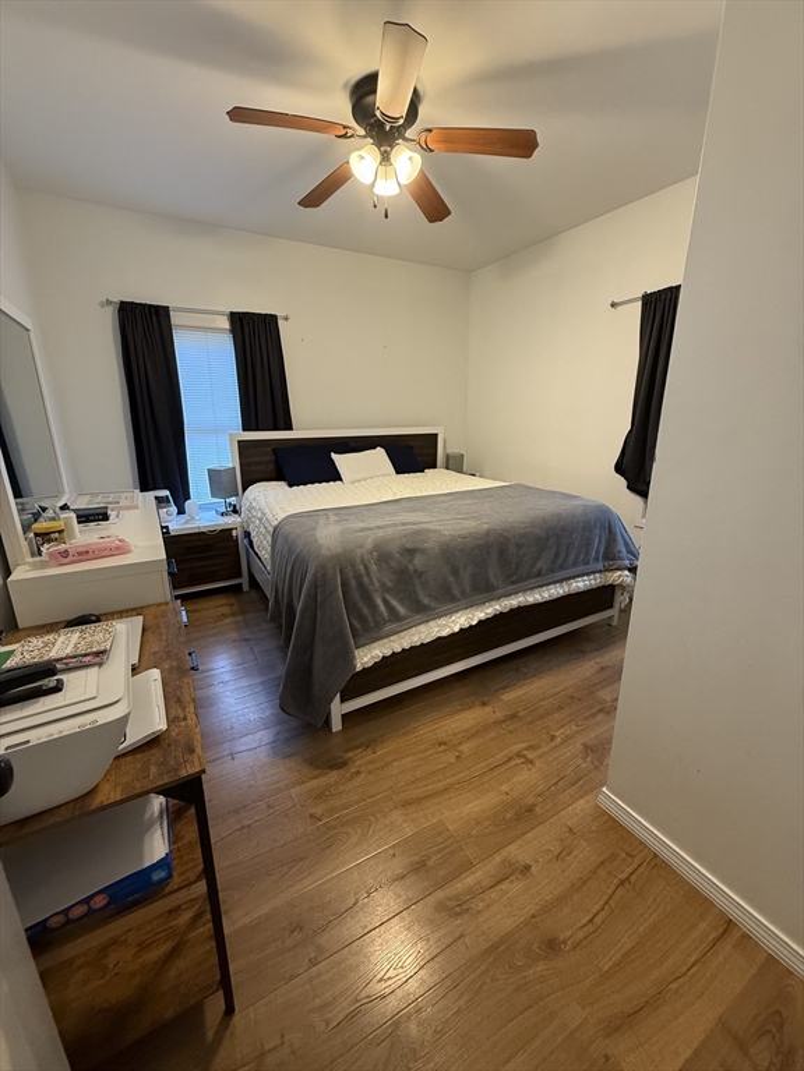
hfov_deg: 85.7
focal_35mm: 14
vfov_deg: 102.1
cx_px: 402
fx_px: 434
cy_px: 536
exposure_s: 1/60
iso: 320
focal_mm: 2.22
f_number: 2.2
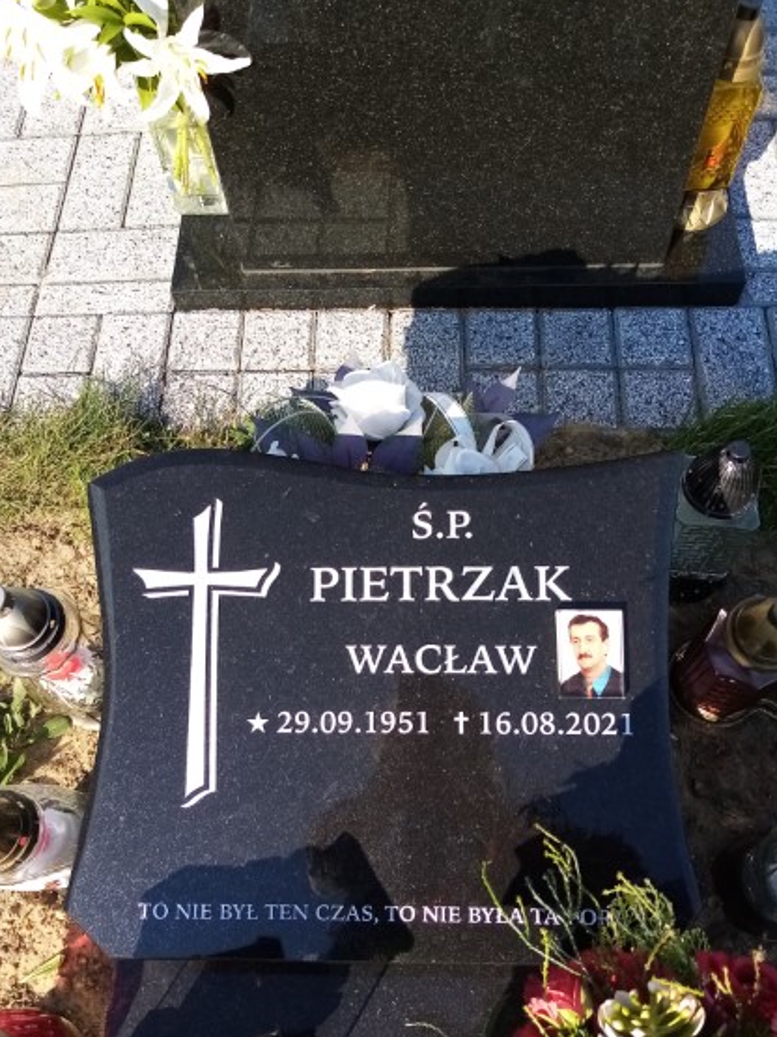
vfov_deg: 59.9
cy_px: 559
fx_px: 898
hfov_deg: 46.8
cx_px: 368
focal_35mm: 30
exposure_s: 1/721
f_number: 1.8
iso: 110
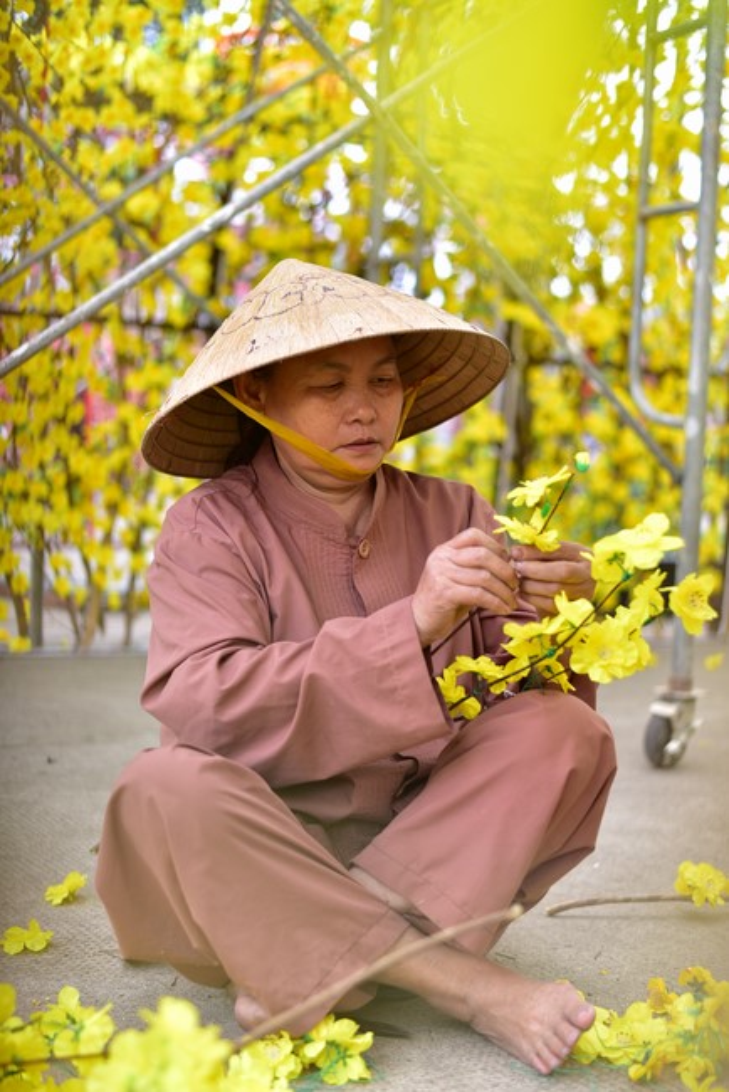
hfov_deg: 27.0
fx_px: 1517
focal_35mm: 50
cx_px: 364
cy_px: 546
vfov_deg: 39.6
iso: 100
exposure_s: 1/160
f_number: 2.5
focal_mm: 50
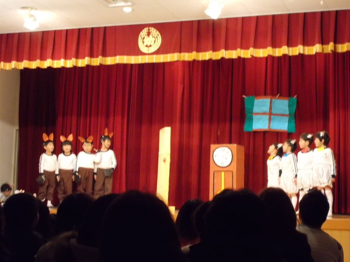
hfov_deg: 29.4
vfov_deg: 22.3
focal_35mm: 66
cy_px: 131
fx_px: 667
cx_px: 175
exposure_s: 1/20
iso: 800
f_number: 5.3
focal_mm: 11.8
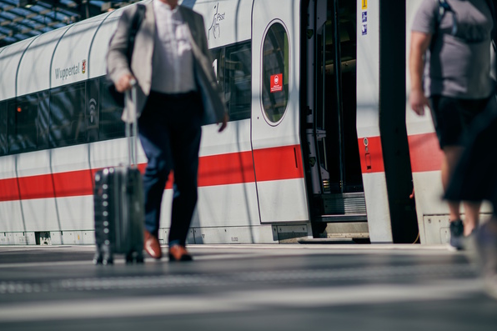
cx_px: 246
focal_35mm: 139
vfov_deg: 9.9
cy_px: 163
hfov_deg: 14.8
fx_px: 1918
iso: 64
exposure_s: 1/1000
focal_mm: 135
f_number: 2.5
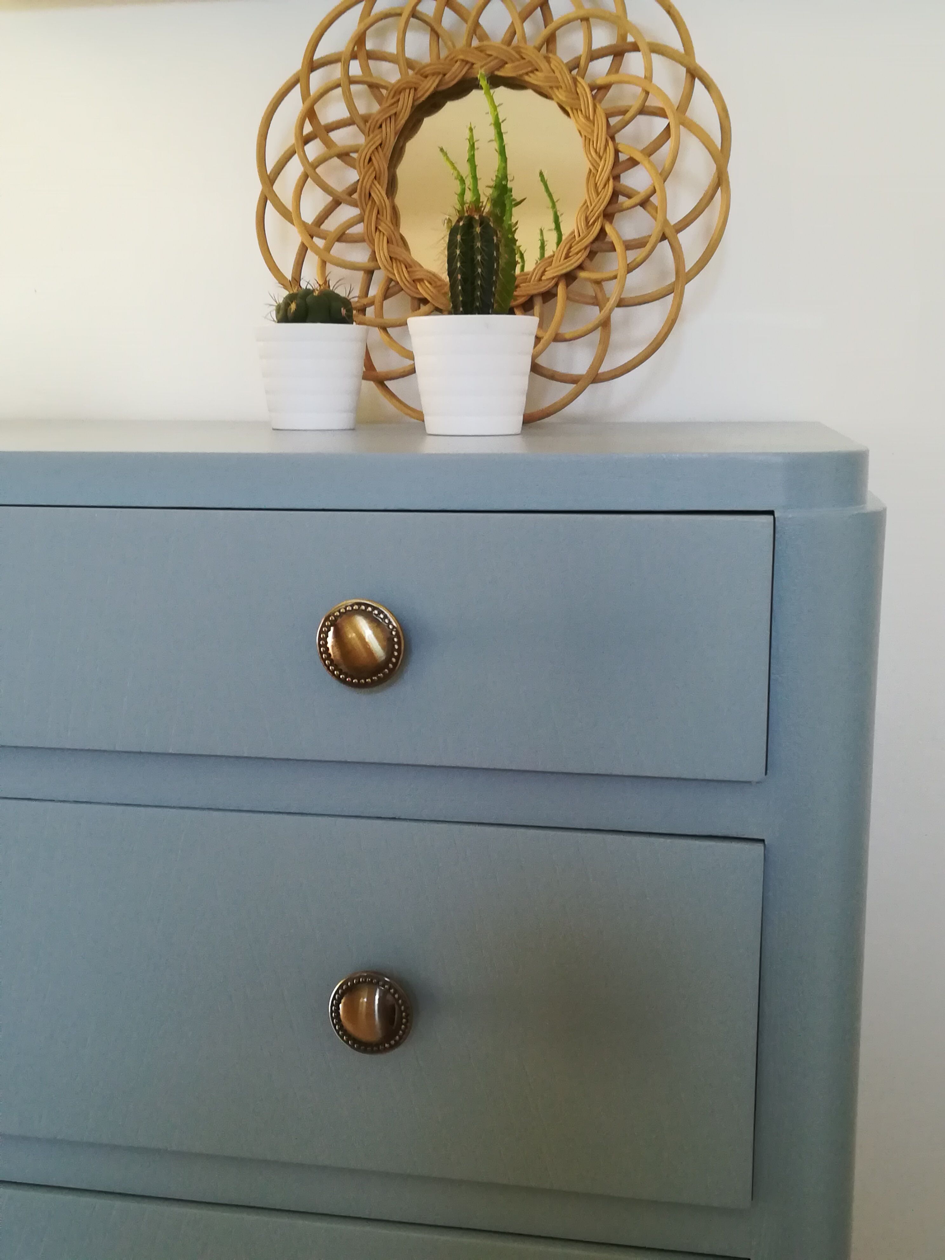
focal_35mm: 37
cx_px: 472
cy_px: 630
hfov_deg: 38.7
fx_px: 1347
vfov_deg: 50.1
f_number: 2.2
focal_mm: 3.83
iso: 320
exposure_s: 1/33.3
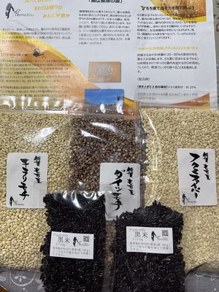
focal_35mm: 26
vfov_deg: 67.3
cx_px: 110
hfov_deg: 53.1
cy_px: 146
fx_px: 219
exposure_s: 1/77
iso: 100
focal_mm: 5.1
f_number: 1.6
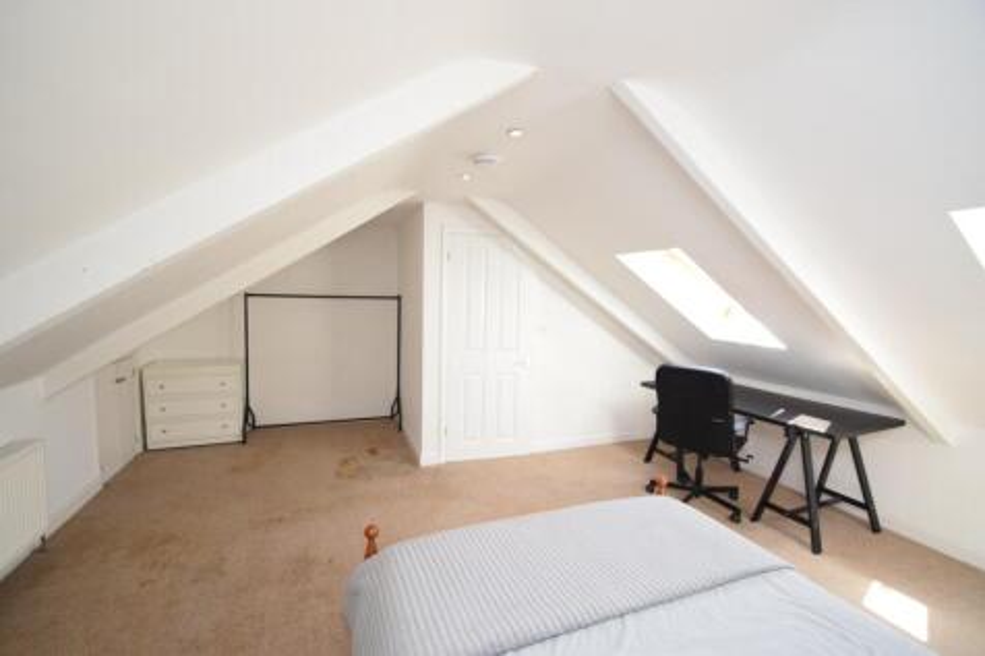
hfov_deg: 100.4
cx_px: 492
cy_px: 328
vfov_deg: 77.3
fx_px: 410
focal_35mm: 15
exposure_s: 1/125
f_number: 5.6
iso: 640
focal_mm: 10
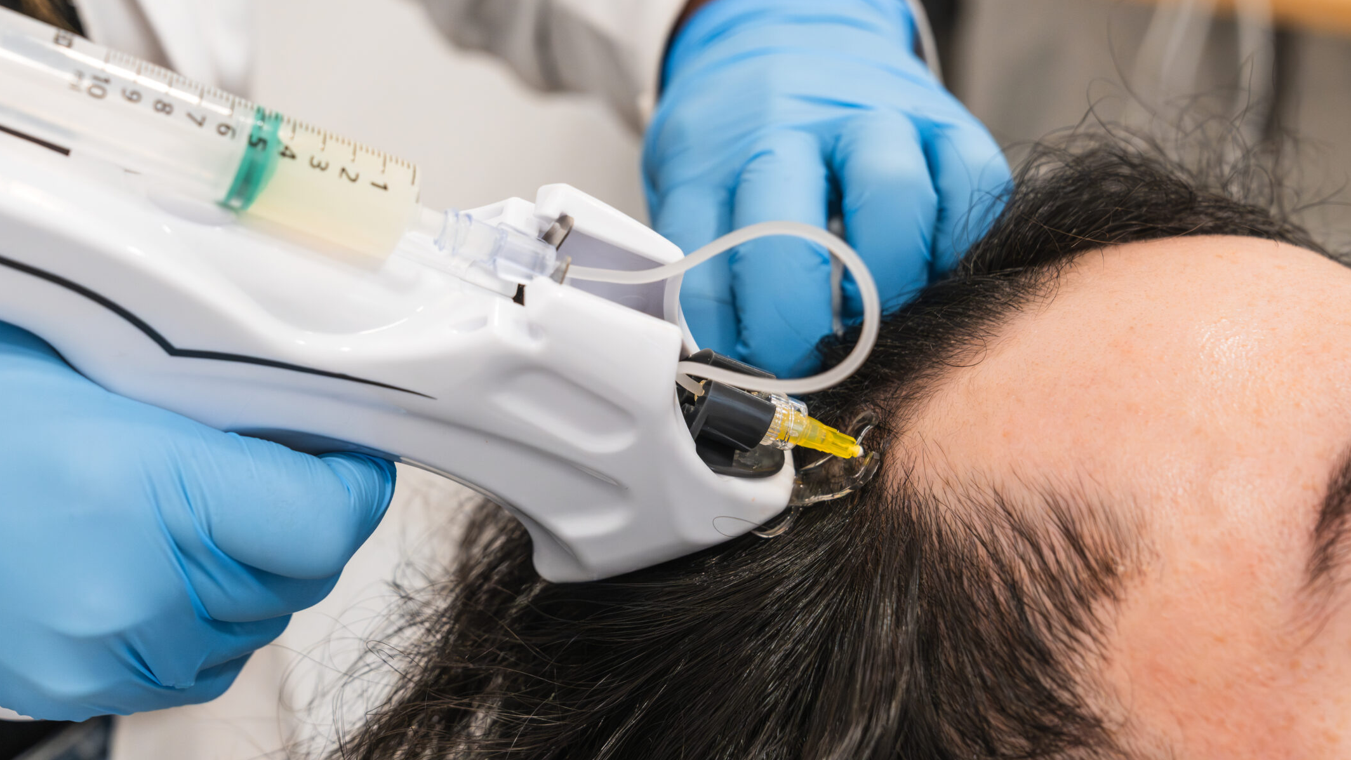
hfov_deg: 33.3
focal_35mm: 63
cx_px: 606
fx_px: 2257
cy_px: 307
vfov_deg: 19.1
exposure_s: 1/250
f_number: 5.6
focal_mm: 50
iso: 4000
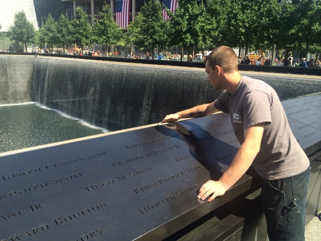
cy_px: 120
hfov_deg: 60.0
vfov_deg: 46.8
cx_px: 160
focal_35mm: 30
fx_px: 278
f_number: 2.2
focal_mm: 4.12
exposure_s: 1/707
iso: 32
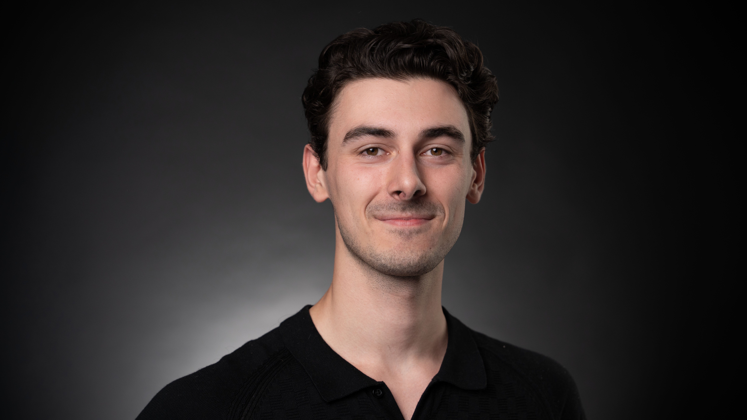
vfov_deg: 19.4
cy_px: 228
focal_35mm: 62
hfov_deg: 33.8
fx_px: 1228
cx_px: 375
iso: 400
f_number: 3.5
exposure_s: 1/125
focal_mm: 59
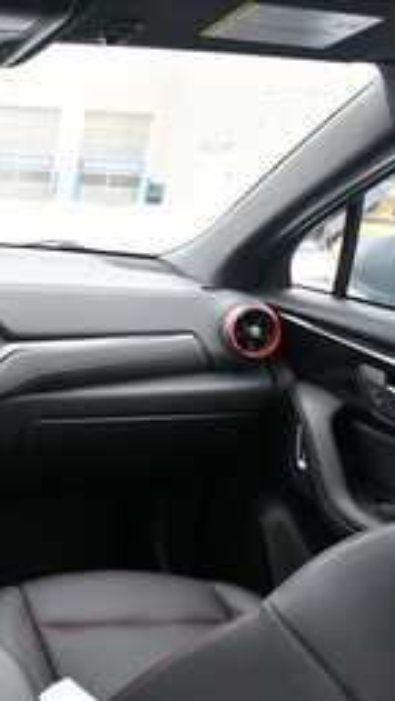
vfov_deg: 62.6
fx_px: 576
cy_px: 361
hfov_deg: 30.4
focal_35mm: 31
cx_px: -112
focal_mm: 13
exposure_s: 1/200
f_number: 5
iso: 800
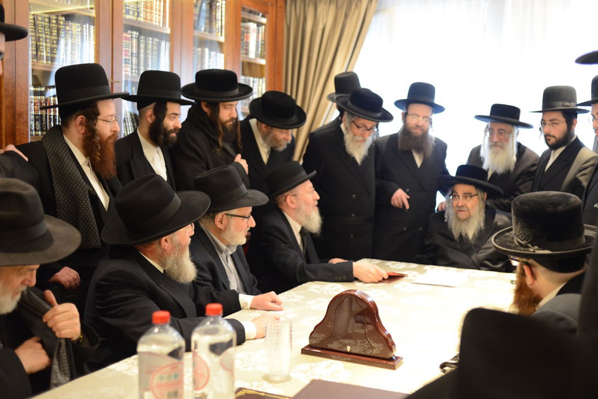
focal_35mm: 38
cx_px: 320
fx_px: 631
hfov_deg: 50.6
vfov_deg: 35.1
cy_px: 190
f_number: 2.8
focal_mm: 35
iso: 2500
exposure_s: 1/100
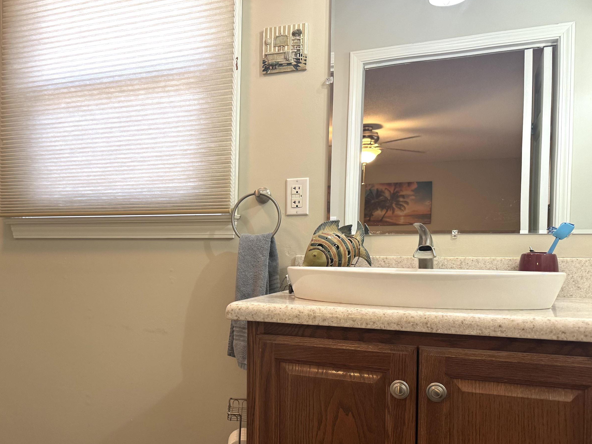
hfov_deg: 57.5
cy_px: 264
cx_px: 217
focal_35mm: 31
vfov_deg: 45.2
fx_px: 530
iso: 200
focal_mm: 6.76
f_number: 1.78
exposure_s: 1/60
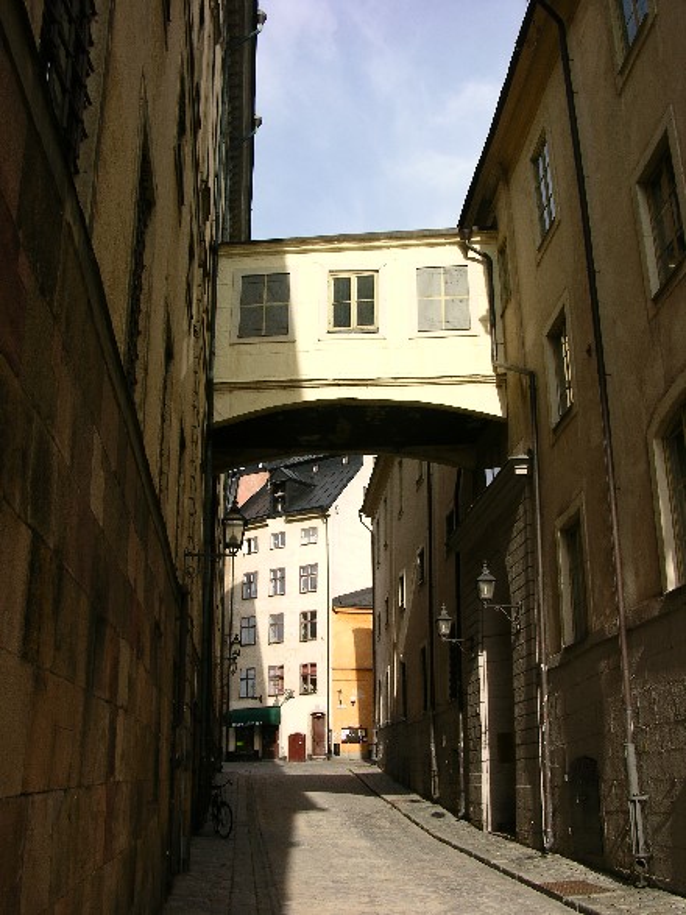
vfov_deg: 52.6
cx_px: 343
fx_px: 925
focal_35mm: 35
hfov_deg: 40.7
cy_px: 458
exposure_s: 1/114
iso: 50
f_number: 8
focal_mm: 9
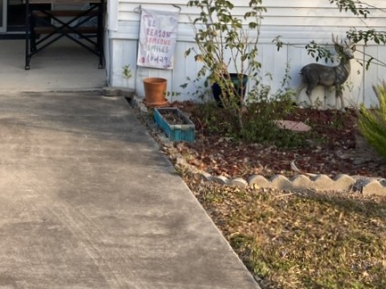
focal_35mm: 77
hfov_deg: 25.1
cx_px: 104
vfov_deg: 17.7
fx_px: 858
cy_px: -106
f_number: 1.8
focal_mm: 3.99
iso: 20
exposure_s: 1/463
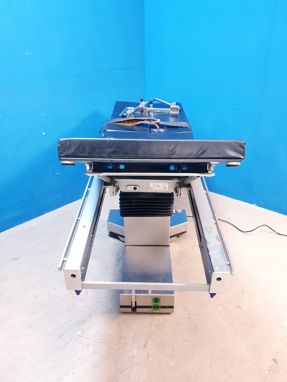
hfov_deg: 53.1
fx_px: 287
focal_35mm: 26
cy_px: 191
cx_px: 144
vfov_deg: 67.3
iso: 400
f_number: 1.5
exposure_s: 1/50
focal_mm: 4.3
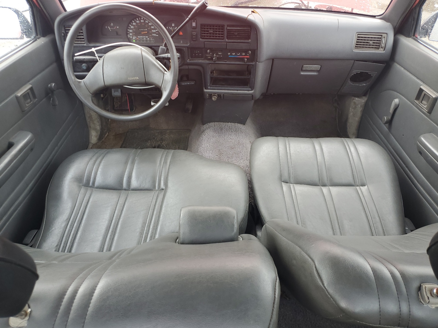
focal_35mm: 26
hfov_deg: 67.3
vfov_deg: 53.1
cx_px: 219
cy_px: 164
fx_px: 329
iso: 50
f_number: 1.5
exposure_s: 1/139
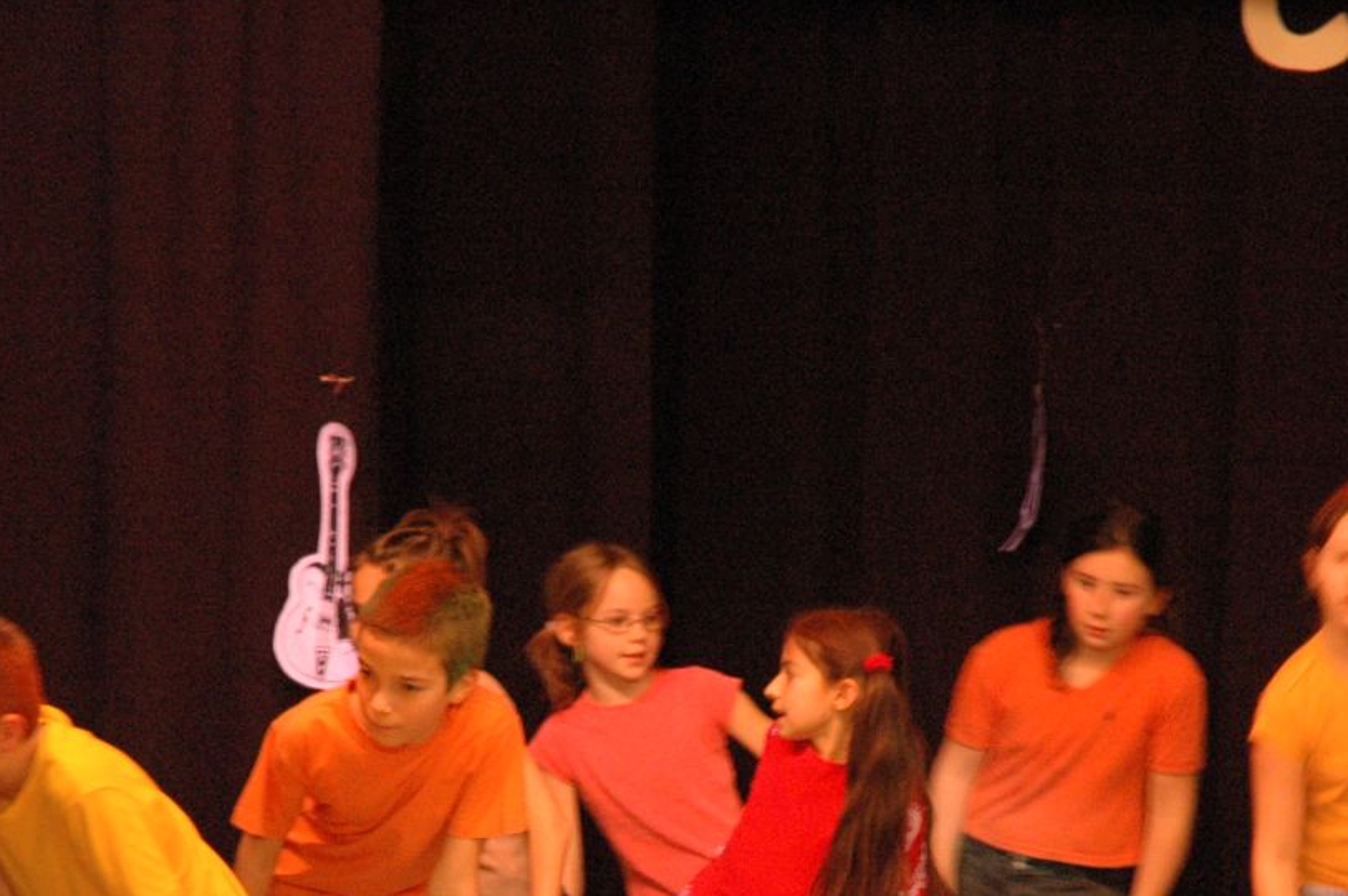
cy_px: 812
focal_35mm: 194
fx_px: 7257
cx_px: 699
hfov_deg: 10.6
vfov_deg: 7.0
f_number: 4.5
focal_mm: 70
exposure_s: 1/20
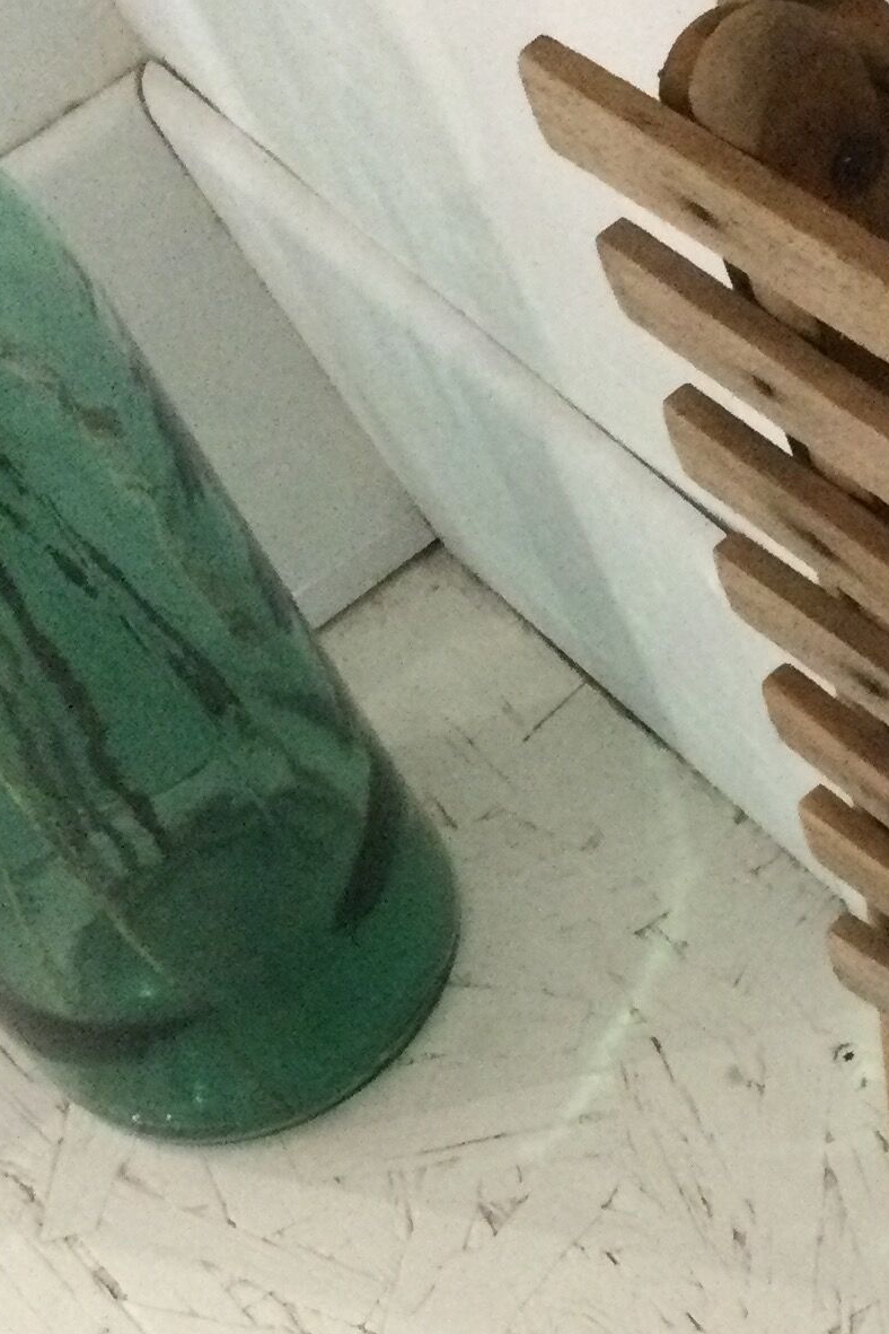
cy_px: 893
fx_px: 3296
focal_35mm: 89
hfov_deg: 14.5
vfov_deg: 22.8
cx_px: 1256
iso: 200
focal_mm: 3.3
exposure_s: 1/17
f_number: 2.4
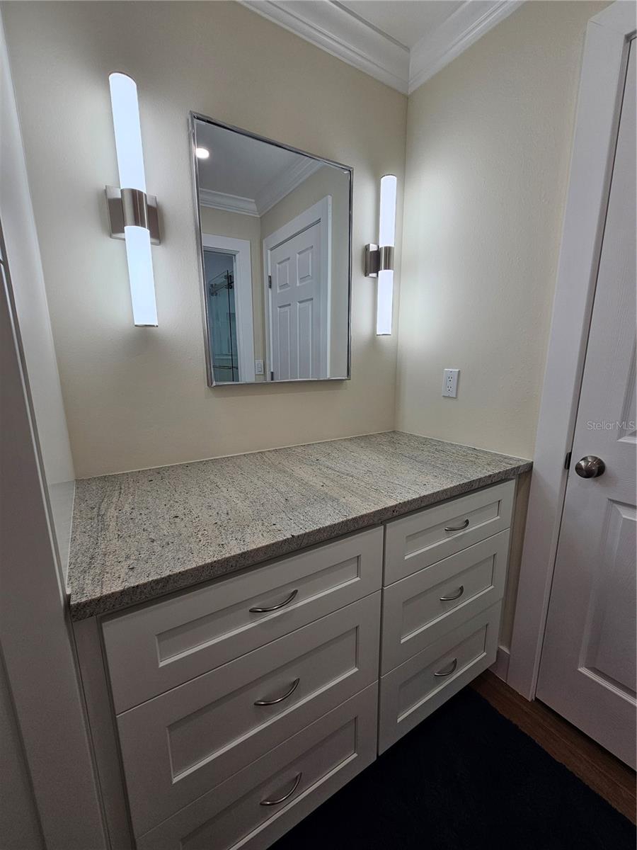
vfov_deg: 106.2
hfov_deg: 89.9
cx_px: 318
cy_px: 425
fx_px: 319
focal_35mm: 13
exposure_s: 1/181
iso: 50
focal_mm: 2.2
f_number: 2.2
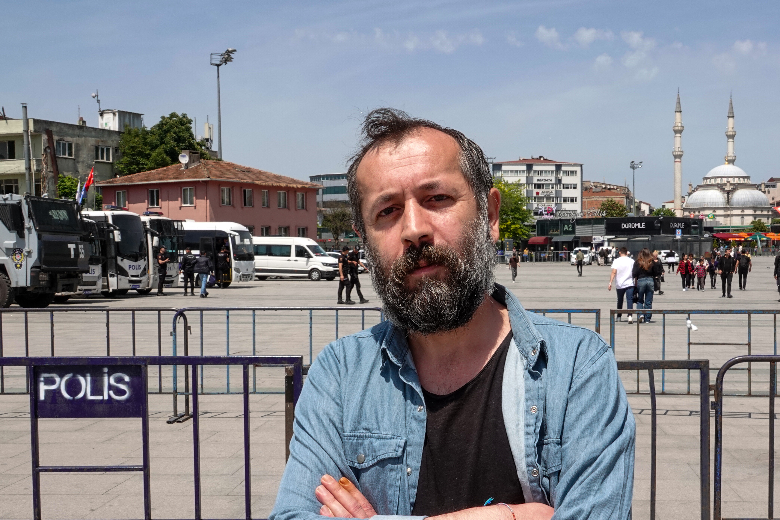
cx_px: 454
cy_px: 308
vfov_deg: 29.2
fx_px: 997
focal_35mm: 46
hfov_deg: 42.6
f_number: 10
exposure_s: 1/160
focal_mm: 12.96
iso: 125
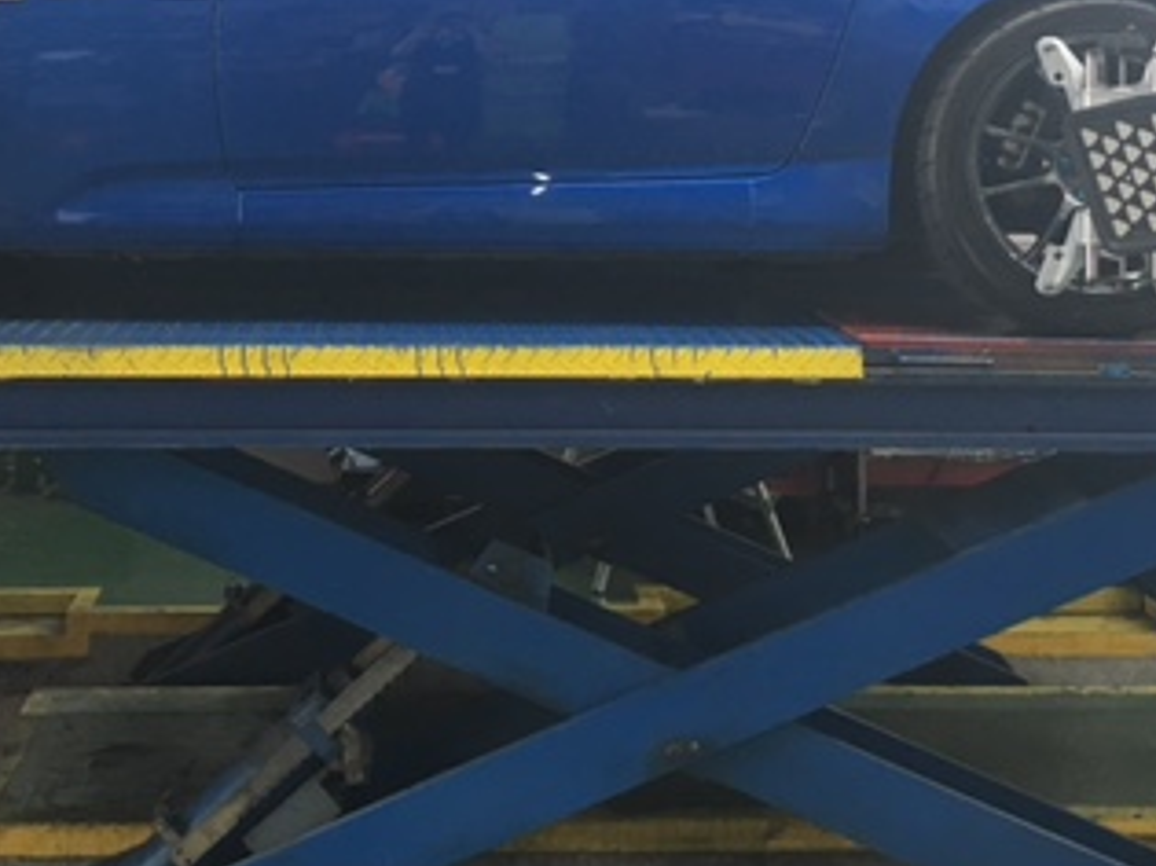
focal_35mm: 59
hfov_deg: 32.6
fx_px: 1970
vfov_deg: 24.1
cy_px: 84
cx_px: 440
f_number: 2.2
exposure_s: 1/30
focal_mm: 4.15
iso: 80
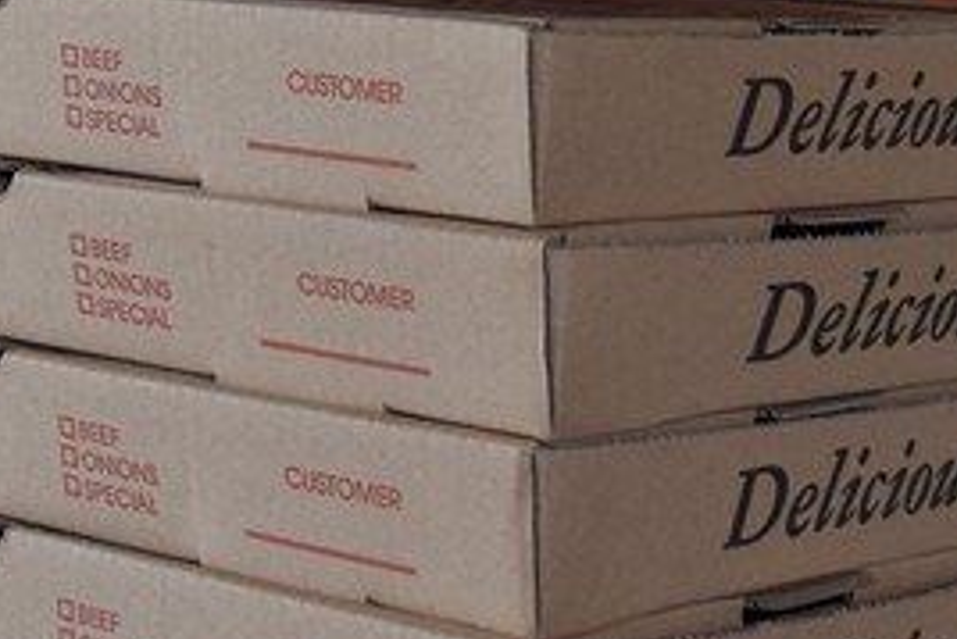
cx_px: 225
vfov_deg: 10.6
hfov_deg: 15.8
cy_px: -2
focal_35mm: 129
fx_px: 3427
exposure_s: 1/60
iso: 450
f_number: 4
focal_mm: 23
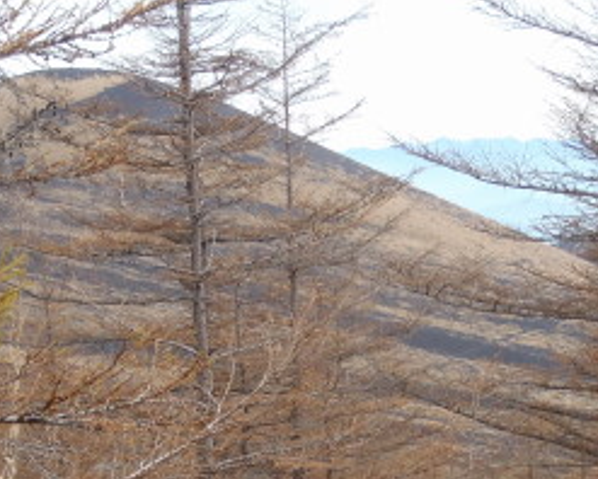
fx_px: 1647
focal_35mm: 93
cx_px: 368
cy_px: 460
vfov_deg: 16.3
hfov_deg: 20.5
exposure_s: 1/125
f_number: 4.9
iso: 80
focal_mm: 8.25
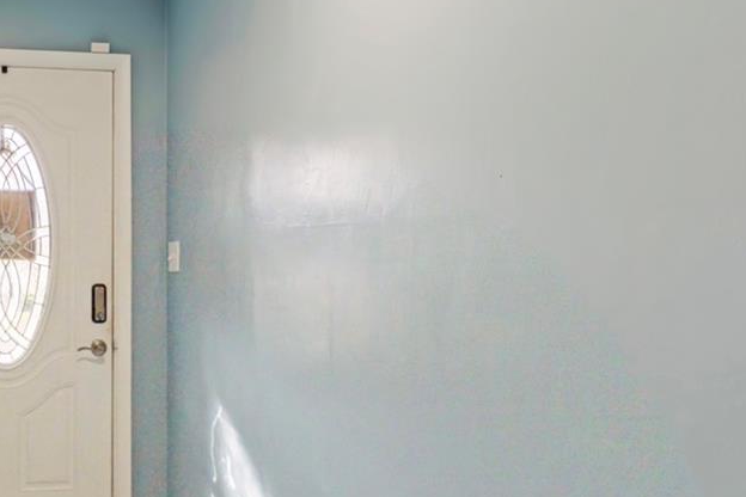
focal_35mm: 42
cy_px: 262
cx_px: 16
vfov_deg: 31.7
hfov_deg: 40.8
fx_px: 876
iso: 100
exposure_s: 1/100
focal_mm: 11
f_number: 9
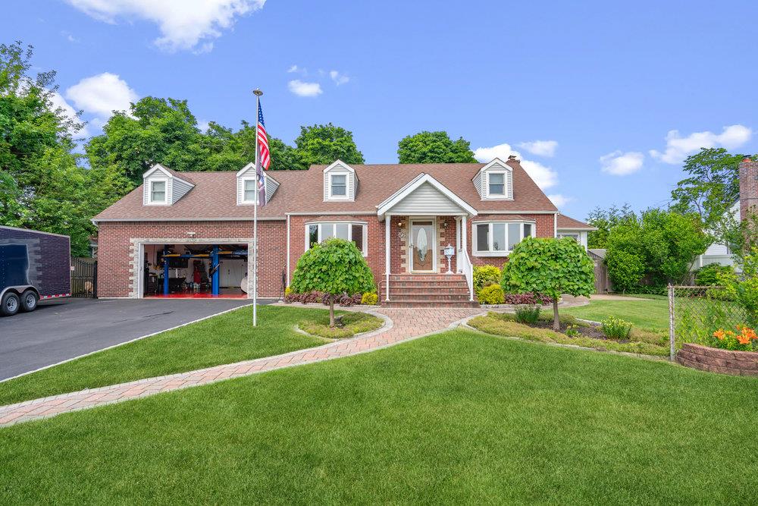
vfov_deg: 73.8
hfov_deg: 96.7
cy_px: 253
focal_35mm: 16
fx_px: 337
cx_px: 379
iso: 125
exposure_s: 1/200
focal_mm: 16
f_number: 5.6
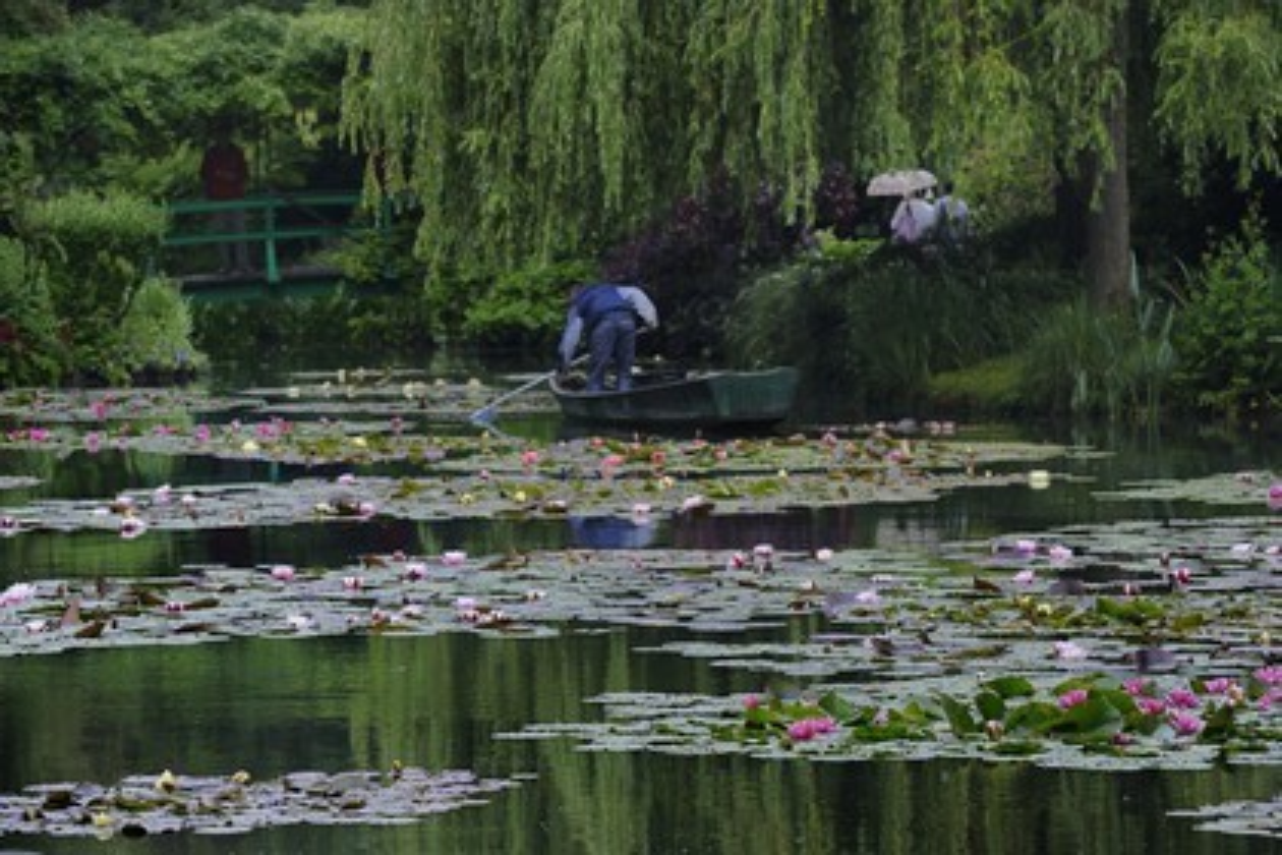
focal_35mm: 175
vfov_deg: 7.8
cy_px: 428
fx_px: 6231
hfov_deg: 11.7
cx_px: 641
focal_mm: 175
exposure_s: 1/160
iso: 800
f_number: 8
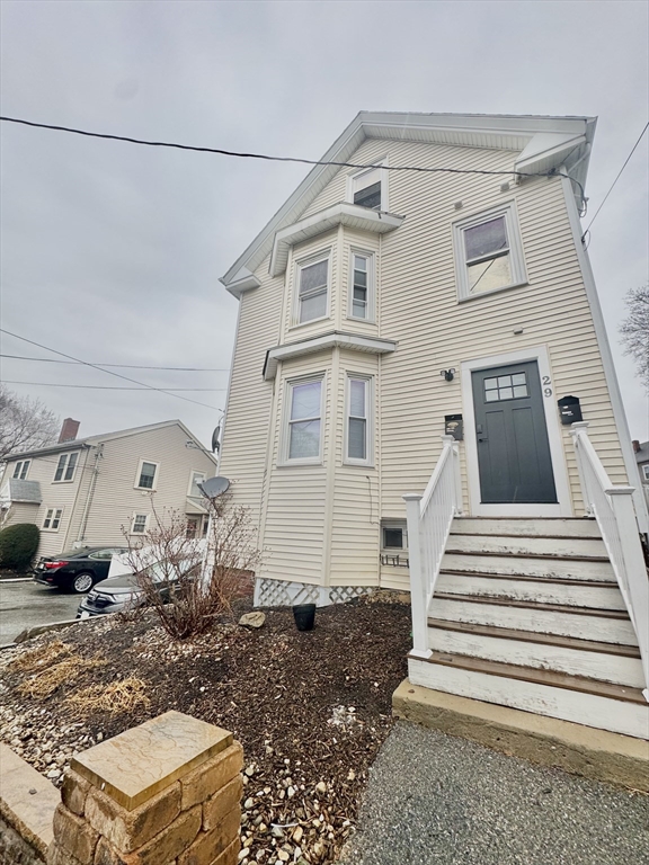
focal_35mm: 14
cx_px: 324
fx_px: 350
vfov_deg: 102.1
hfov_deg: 85.7
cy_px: 432
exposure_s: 1/269
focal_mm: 2.22
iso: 40
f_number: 2.2
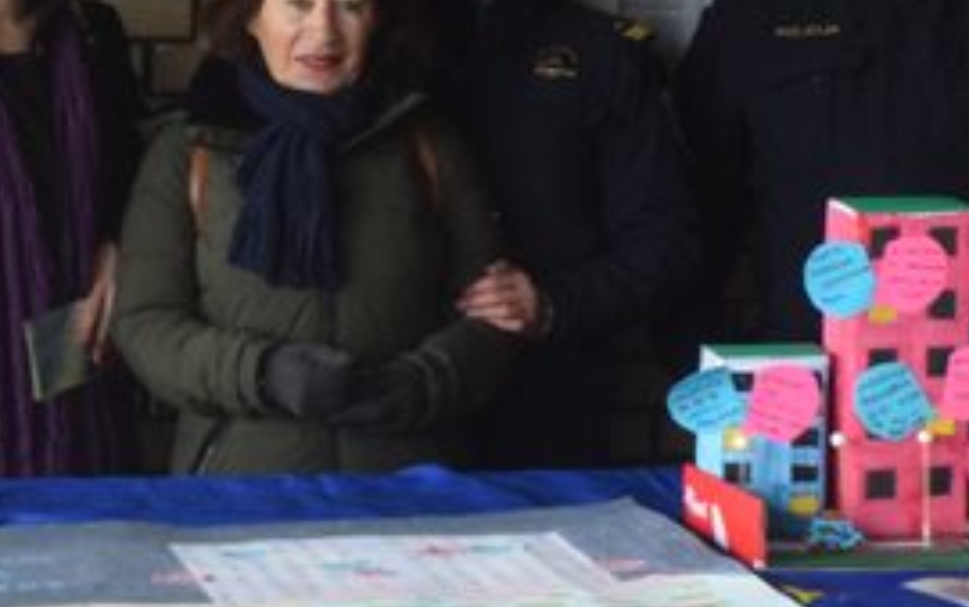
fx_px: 3593
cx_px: 122
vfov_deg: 9.6
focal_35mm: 136
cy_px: 557
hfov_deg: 15.2
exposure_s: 1/60
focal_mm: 20
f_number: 4
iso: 450
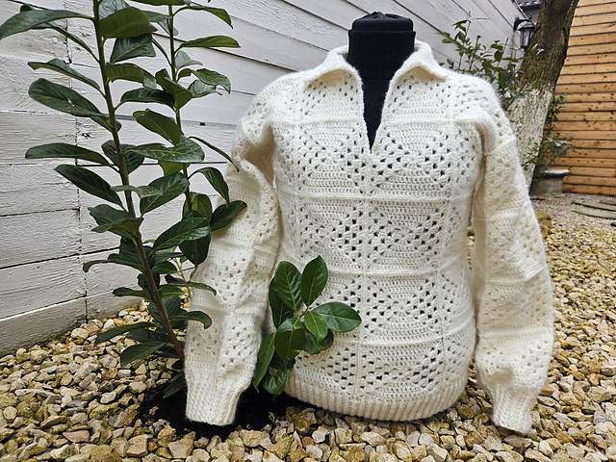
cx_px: 308
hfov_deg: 73.9
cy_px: 231
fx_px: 409
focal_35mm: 23
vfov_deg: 58.9
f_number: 1.8
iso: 25
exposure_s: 1/180
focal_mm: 5.4
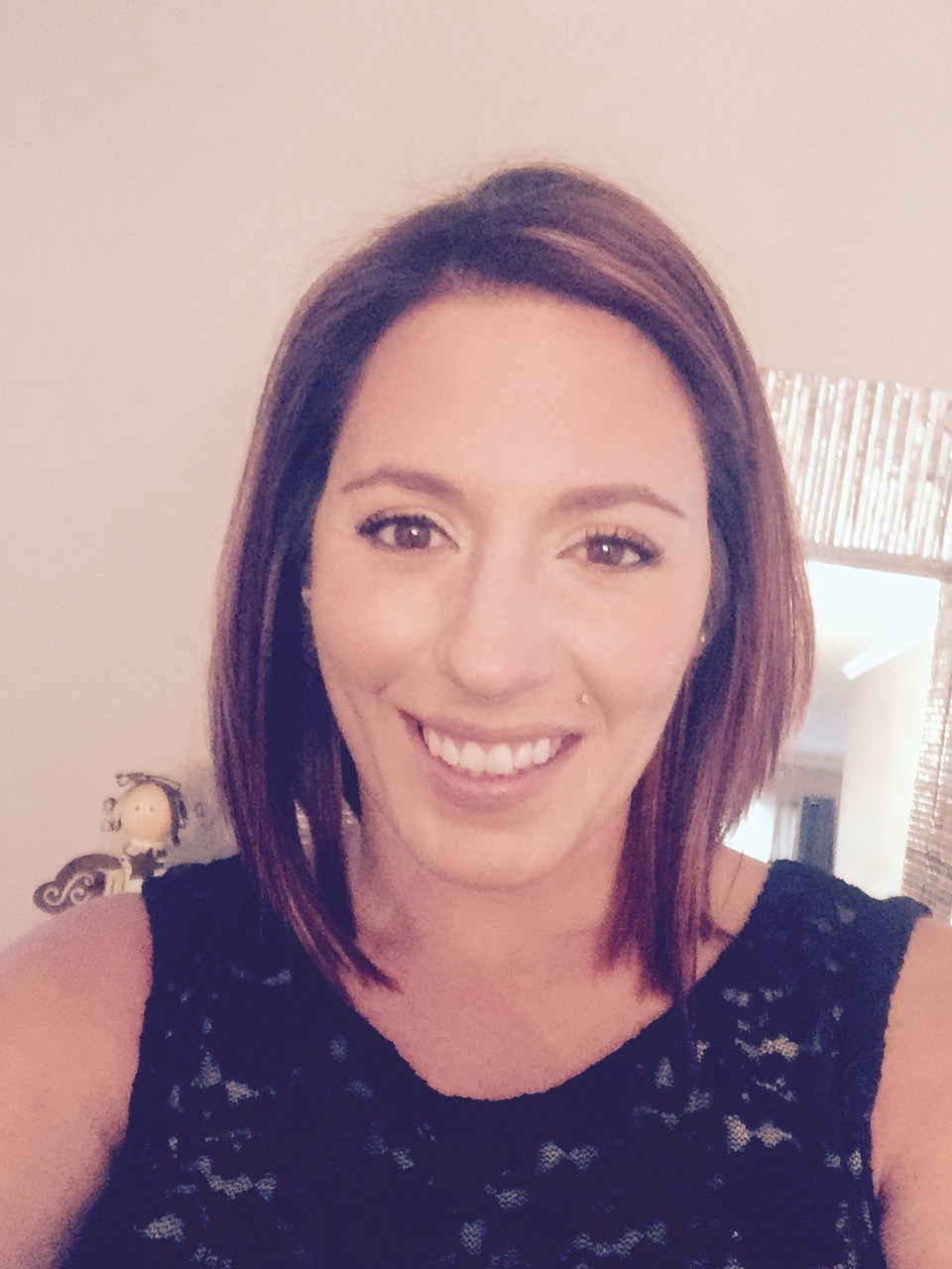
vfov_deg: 58.4
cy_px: 634
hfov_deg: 45.4
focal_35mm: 31
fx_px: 1137
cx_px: 476
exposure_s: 1/15
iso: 500
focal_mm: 2.65
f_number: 2.2
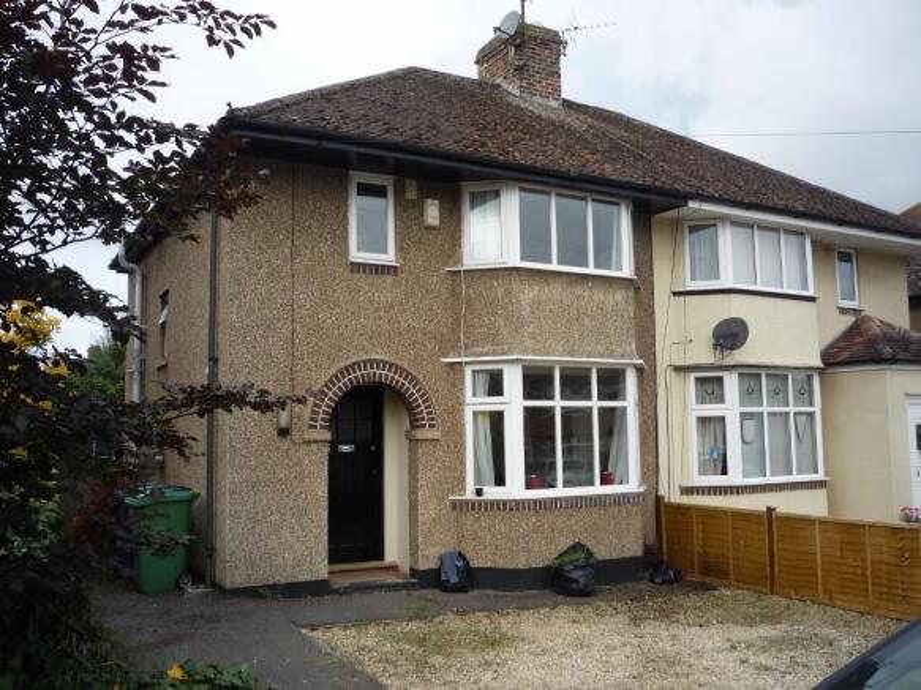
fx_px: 851
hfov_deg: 56.8
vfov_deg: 44.1
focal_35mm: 32
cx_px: 460
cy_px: 345
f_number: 4
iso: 100
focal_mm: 5.2
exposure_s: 1/400
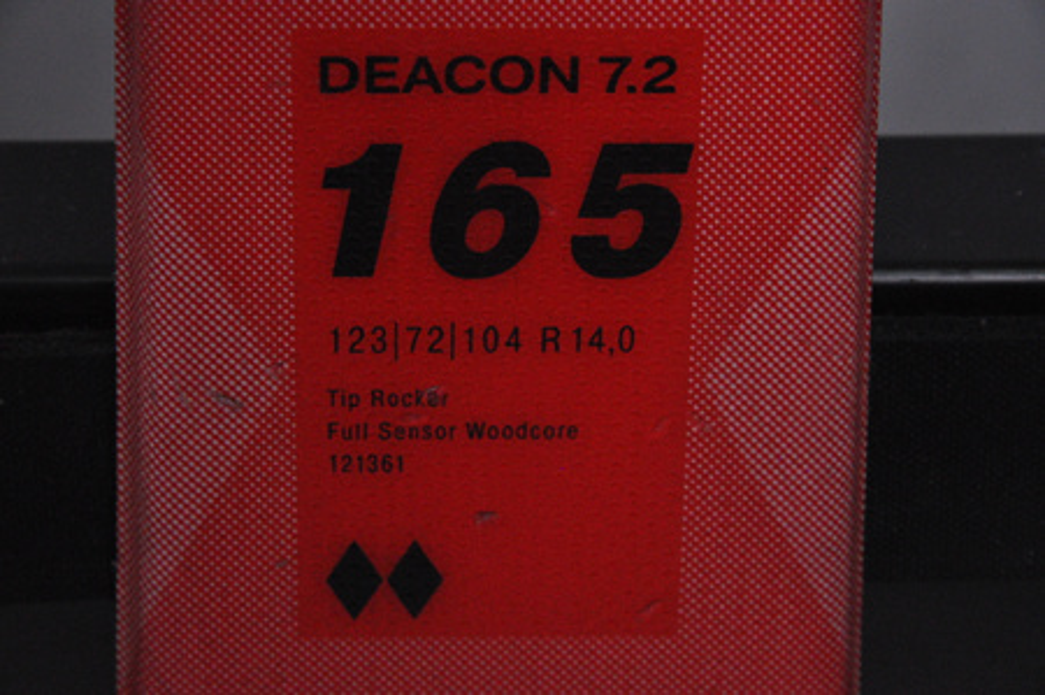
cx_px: 522
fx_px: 4567
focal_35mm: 158
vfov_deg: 8.7
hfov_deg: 13.1
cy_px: 348
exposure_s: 1/125
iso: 3200
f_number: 9.5
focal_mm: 105
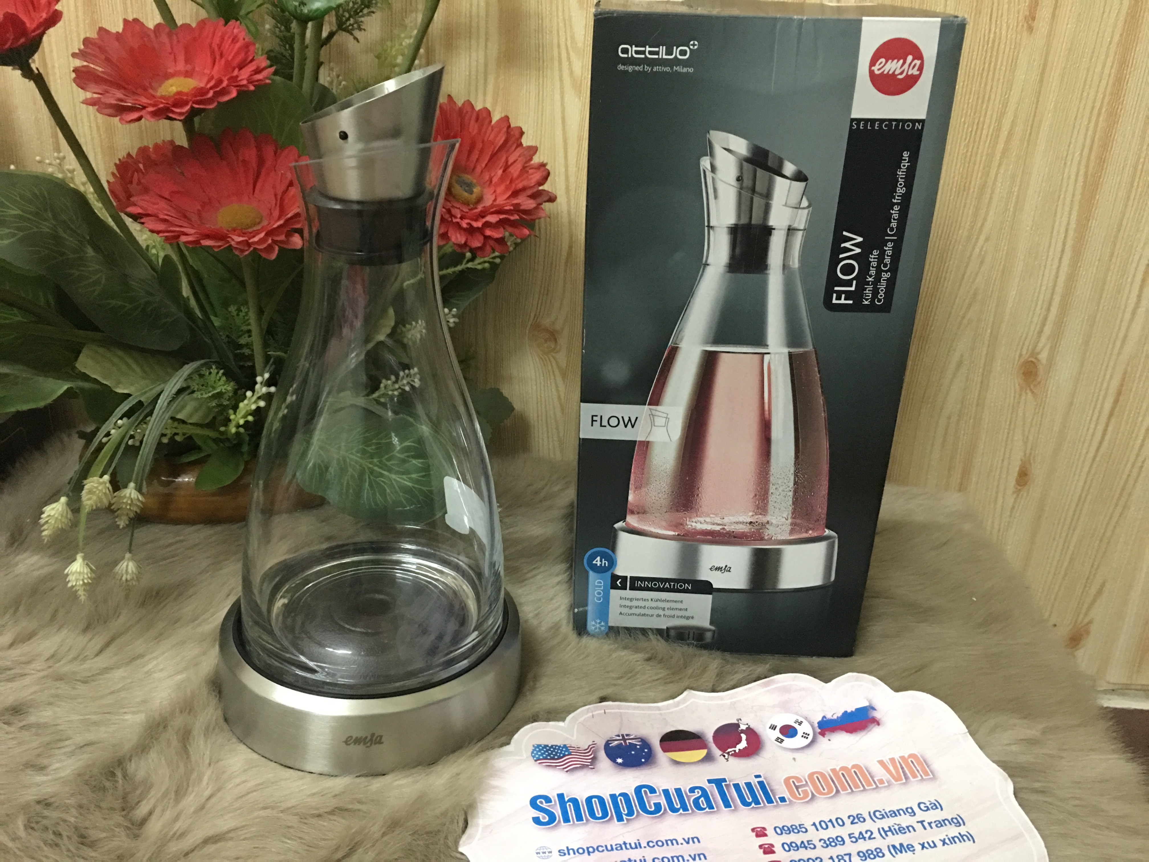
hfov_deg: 61.7
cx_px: 574
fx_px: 963
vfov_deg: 48.2
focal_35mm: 29
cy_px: 431
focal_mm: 4.15
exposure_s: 1/8
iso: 160
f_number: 2.2
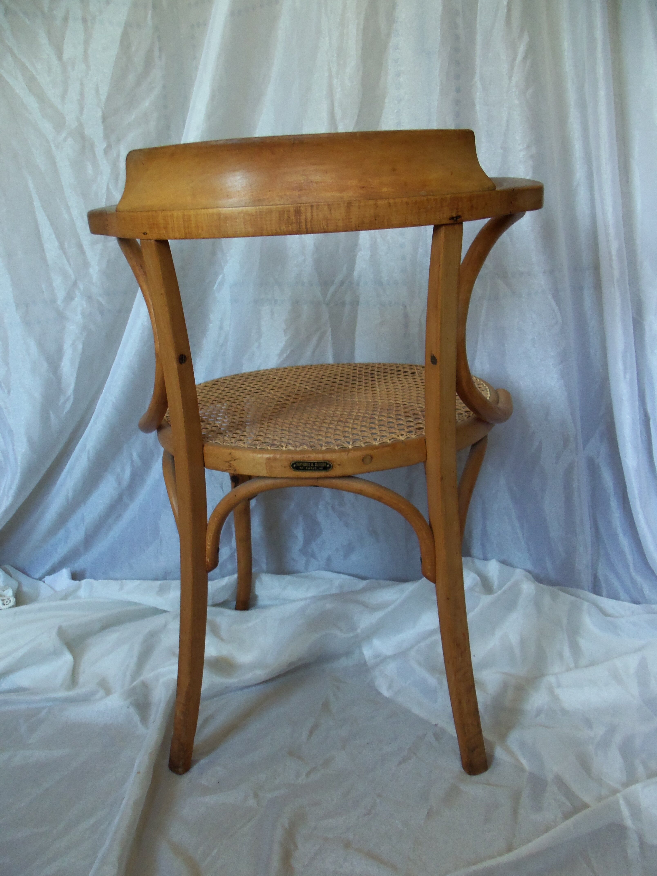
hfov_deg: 48.2
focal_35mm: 29
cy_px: 438
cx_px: 328
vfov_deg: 61.7
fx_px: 734
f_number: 3.4
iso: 125
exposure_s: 1/30
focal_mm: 5.2
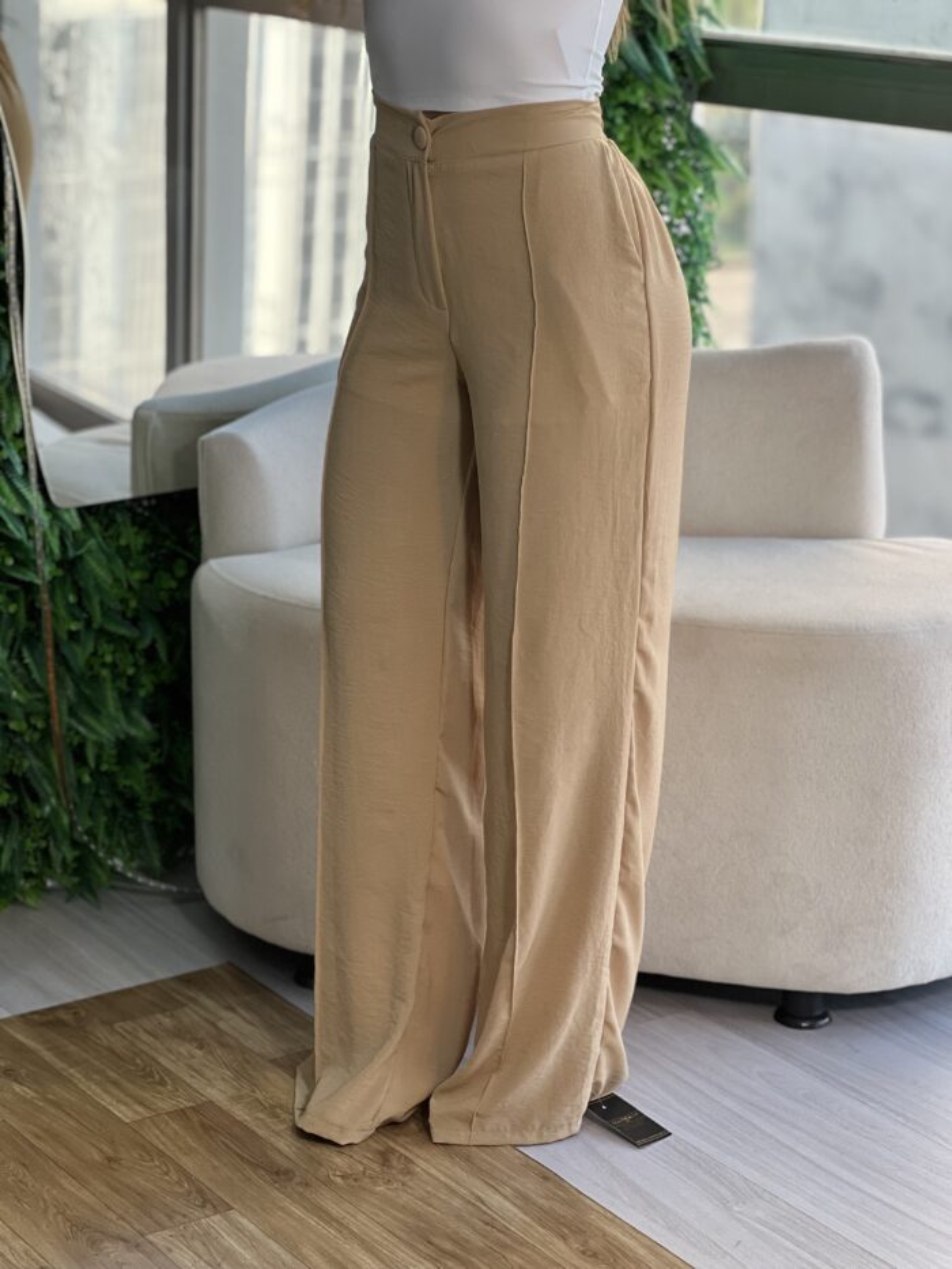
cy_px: 634
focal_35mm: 77
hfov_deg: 19.1
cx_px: 476
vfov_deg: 25.3
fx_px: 2823
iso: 125
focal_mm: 9
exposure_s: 1/120
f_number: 2.8
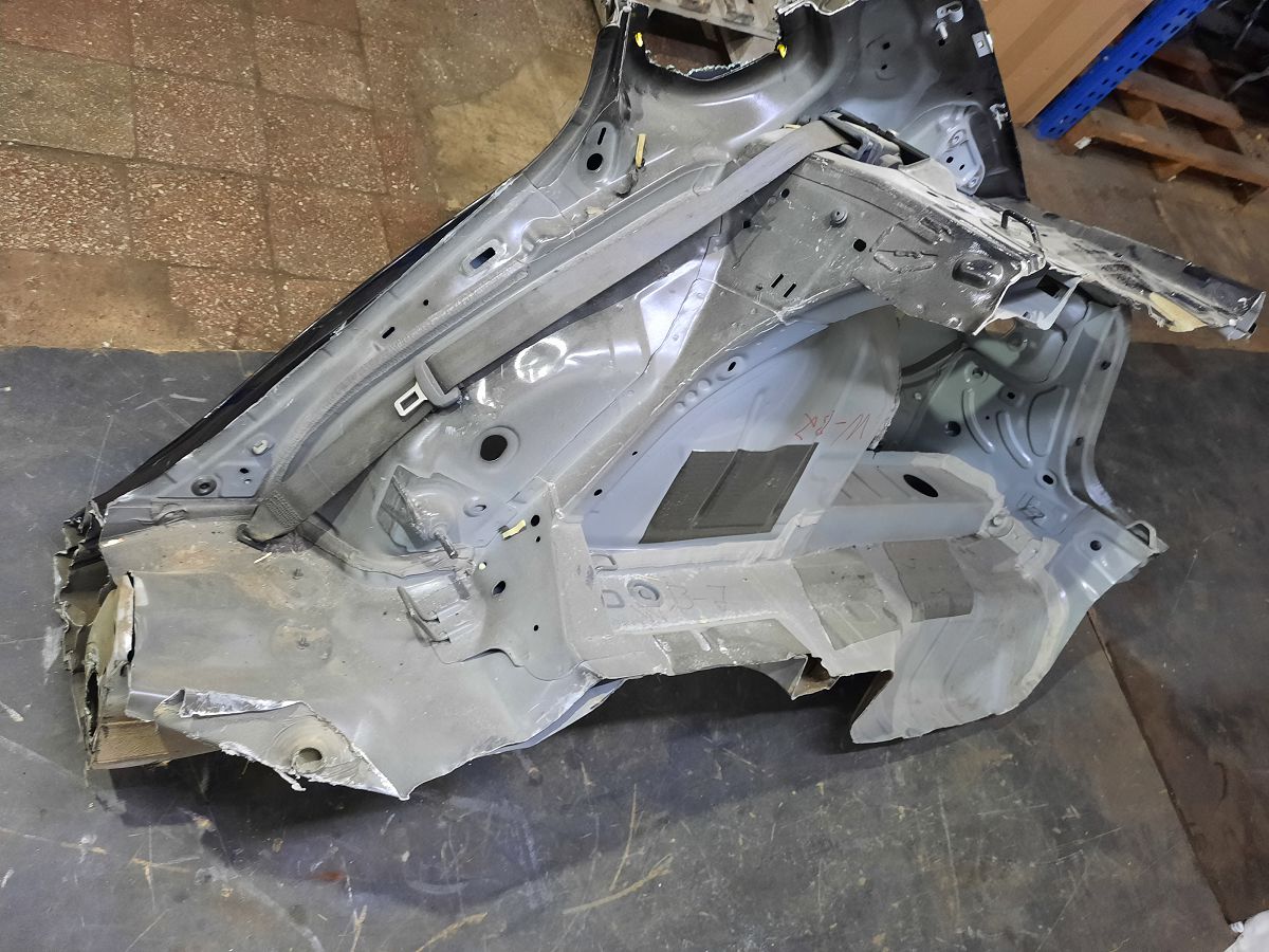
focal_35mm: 25
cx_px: 634
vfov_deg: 54.9
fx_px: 916
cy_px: 476
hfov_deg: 69.4
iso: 320
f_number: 2
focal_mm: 4.6
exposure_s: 1/33
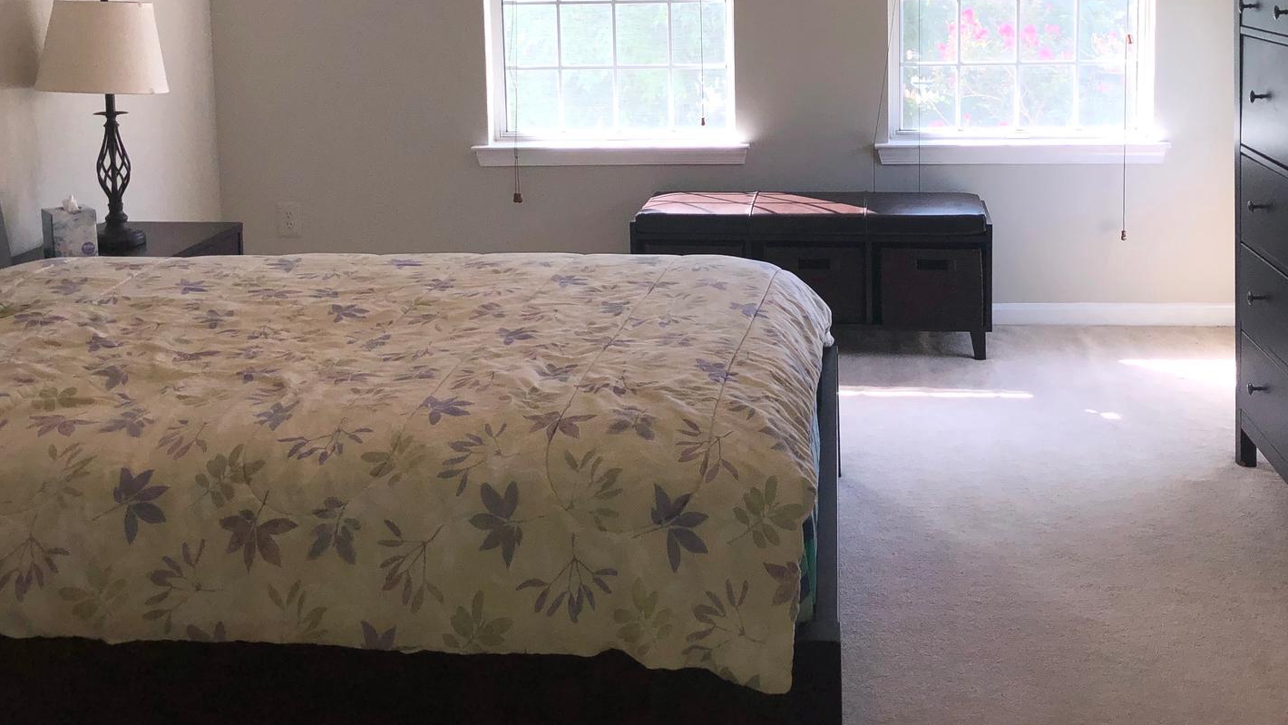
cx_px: 710
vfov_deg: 26.5
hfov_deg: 46.3
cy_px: 126
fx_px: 1503
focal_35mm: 44
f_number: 1.8
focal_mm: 3.99
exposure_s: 1/139
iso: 20
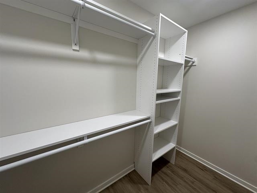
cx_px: 128
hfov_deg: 102.1
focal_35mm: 14
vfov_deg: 85.7
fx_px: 104
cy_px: 96
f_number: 2.2
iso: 160
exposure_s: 1/120
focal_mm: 2.22
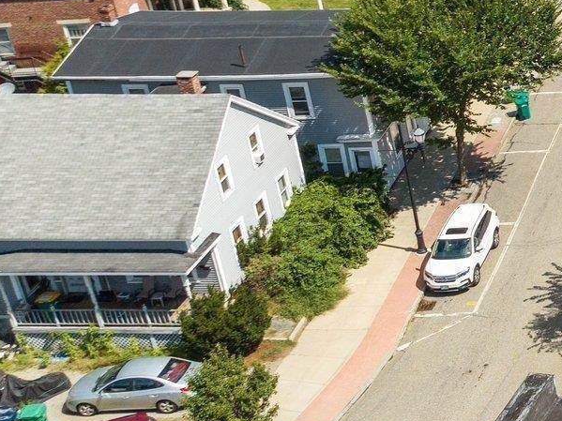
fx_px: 1331
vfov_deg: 17.8
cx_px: 943
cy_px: 85
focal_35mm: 82
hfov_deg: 19.3
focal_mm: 12.29
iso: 140
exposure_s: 1/4000
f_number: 2.8
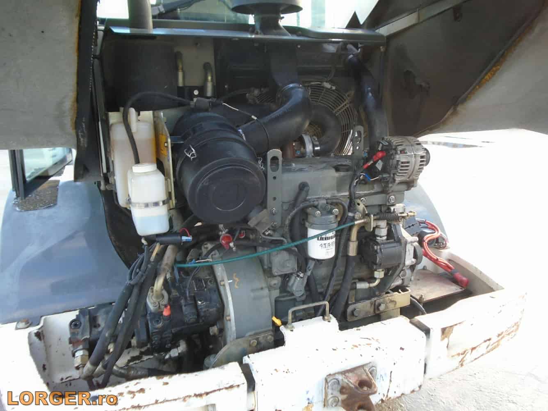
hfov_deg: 67.3
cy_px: 206
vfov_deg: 53.1
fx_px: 412
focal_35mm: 26
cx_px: 274
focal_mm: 4.6
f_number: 3.2
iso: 100
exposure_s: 1/50
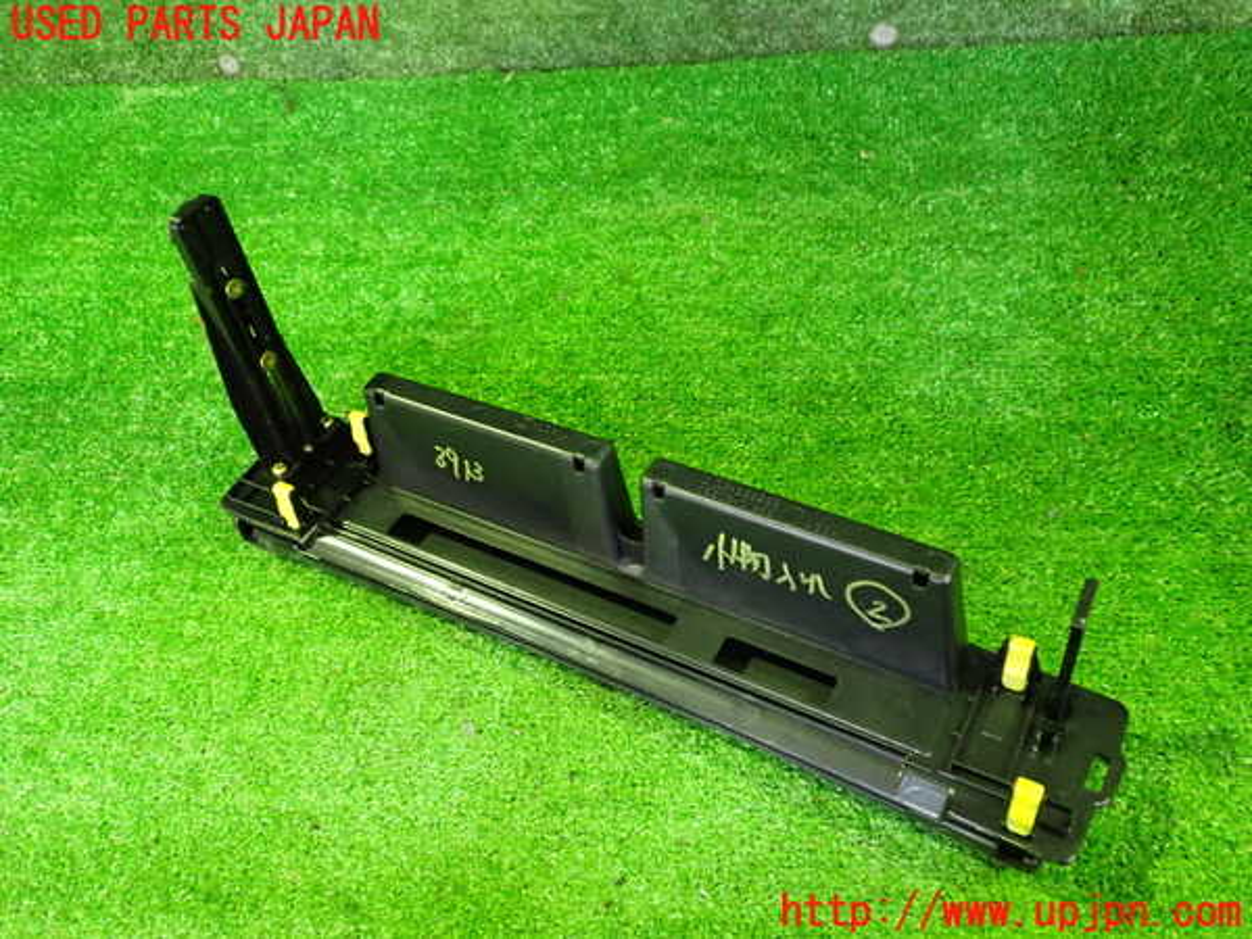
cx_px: 626
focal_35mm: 30
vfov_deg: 46.8
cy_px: 470
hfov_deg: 60.0
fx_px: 1085
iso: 800
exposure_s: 1/25
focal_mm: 5.4
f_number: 2.3
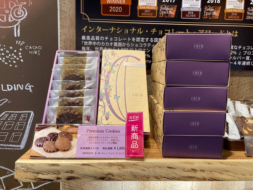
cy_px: 95
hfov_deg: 63.4
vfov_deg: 49.7
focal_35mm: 28
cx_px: 126
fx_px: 205
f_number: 1.8
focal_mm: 3.99
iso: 100
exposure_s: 1/60
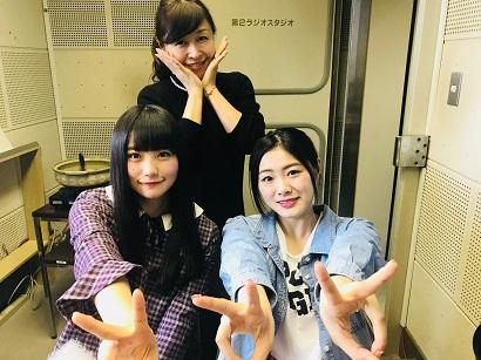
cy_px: 180
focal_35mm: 28
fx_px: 389
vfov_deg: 49.7
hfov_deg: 63.5
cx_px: 240
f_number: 1.8
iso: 32
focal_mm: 4
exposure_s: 1/20
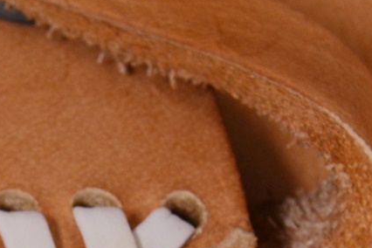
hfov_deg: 11.4
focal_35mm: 176
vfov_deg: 7.5
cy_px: 470
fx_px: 1819
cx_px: -94
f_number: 5.6
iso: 220
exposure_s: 1/125
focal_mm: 20
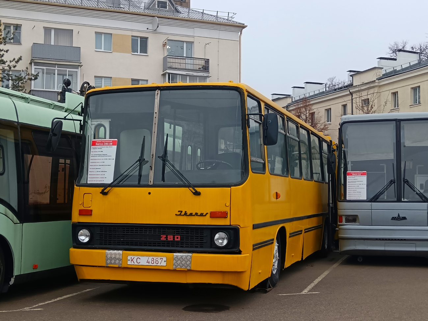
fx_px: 668
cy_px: 160
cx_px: 214
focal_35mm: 54
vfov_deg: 27.0
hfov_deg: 35.5
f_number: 1.9
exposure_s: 1/100
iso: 251
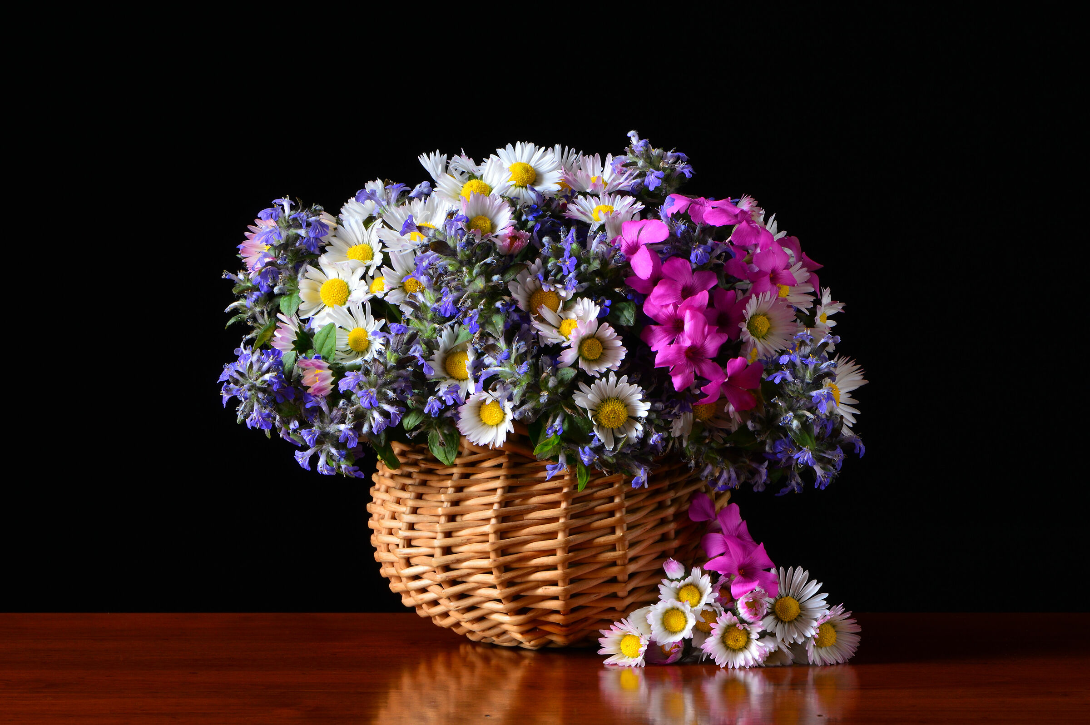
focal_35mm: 128
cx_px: 545
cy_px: 362
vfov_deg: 10.7
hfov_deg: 16.1
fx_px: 3857
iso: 100
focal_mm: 85
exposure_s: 1.3
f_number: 18
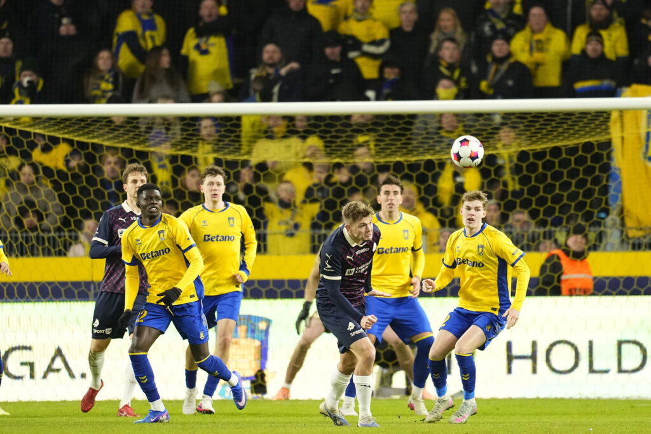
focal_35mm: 400
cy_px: 217
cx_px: 326
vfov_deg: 3.4
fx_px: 7234
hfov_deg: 5.2
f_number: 2.8
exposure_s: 1/1250
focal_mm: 400
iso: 3200
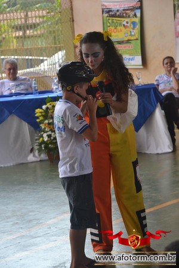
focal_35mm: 128
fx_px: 951
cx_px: 90
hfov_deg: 10.8
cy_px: 134
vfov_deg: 16.1
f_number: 5.6
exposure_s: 1/400
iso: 400
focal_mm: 85
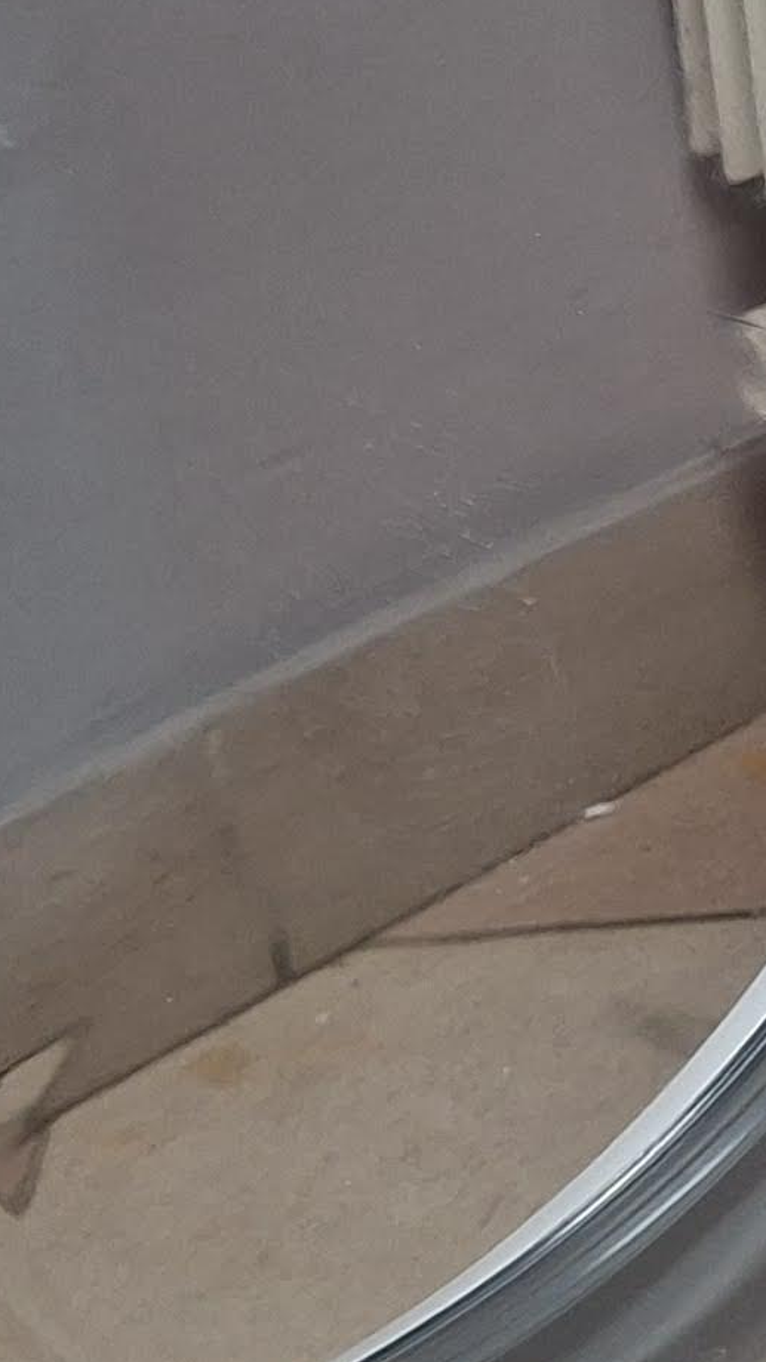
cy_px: 120
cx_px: 1643
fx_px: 3939
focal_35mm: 109
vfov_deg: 19.3
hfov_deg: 10.1
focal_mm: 5.54
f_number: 1.8
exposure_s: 1/50
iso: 320
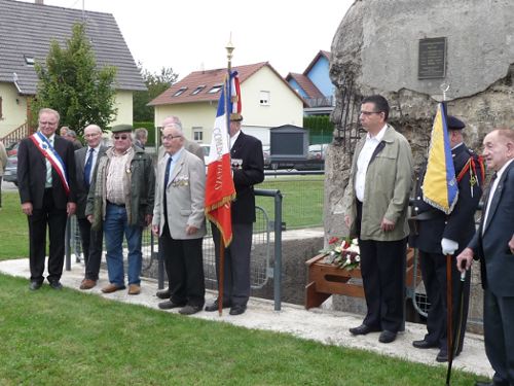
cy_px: 193
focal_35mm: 45
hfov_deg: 42.1
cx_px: 257
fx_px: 668
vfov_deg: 32.2
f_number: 3.3
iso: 100
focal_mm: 4.7
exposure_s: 1/80
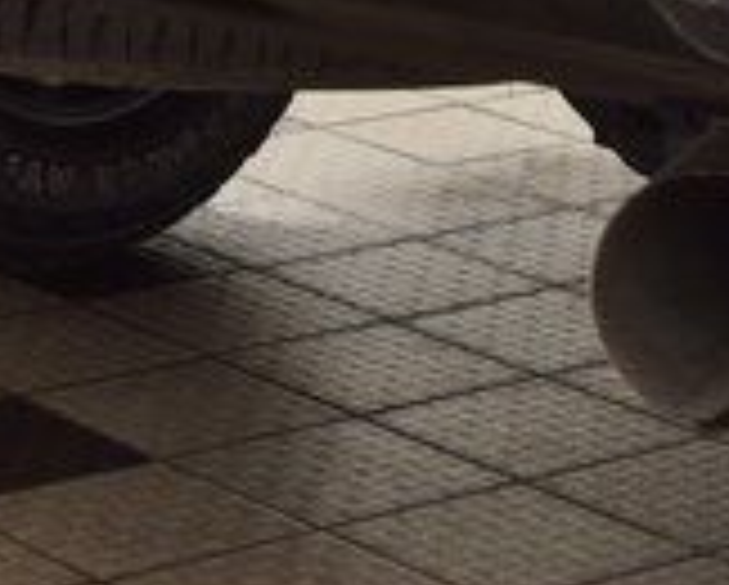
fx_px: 3845
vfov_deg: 8.5
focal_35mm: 178
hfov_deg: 10.8
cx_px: 176
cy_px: -308
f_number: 6.3
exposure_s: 1/15
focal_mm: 32
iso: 640
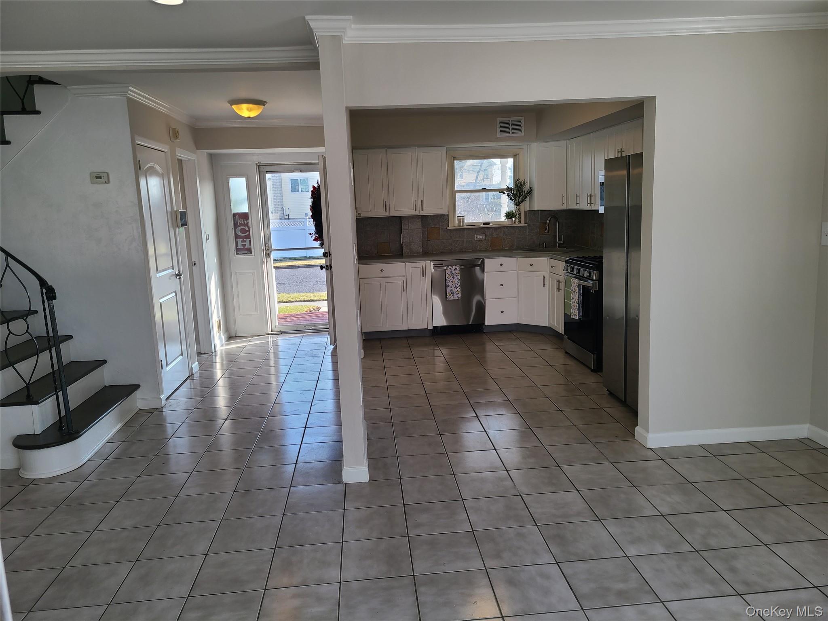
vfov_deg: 53.1
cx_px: 414
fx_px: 622
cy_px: 310
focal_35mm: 26
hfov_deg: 67.3
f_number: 1.8
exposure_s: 1/191
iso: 40
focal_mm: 5.4
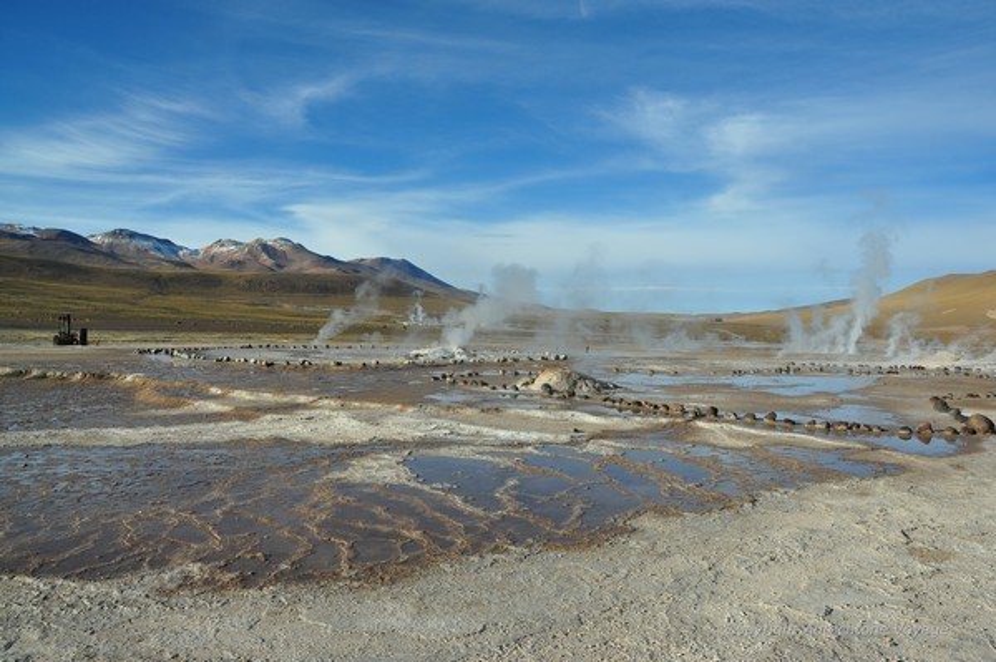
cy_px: 331
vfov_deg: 47.9
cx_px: 498
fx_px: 746
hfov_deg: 67.4
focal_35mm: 27
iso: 200
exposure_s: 1/250
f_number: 10
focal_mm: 18
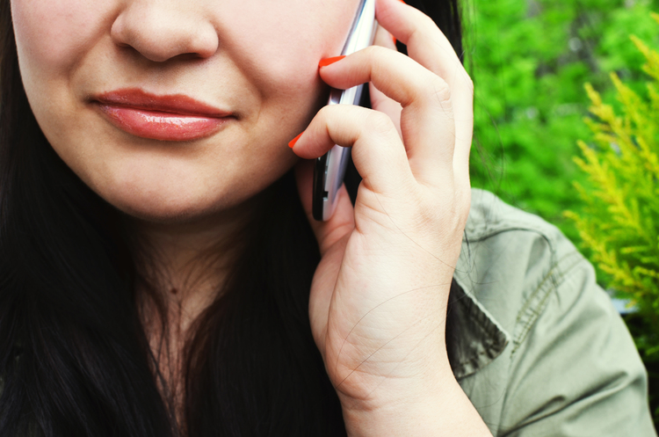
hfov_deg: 37.9
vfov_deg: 25.6
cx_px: 330
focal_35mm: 52
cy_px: 218
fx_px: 959
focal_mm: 35
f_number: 8
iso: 200
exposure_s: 1/200
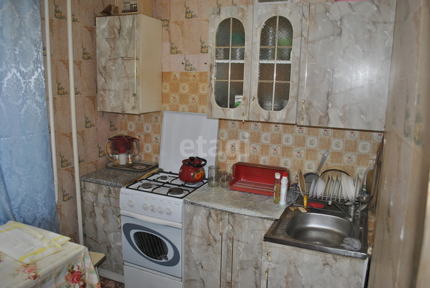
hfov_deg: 67.3
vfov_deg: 48.1
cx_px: 215
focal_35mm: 27
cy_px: 144
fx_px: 323
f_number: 3.5
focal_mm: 18
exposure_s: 1/60
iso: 200
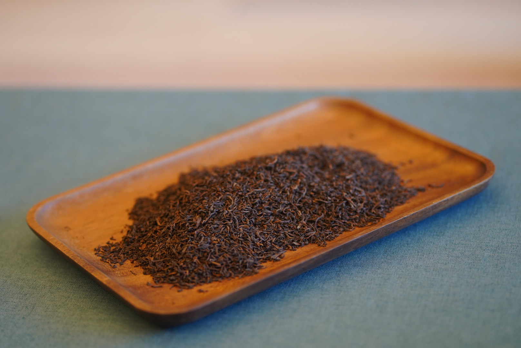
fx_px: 1231
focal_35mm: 85
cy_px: 174
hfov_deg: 23.9
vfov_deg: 16.1
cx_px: 260
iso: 1000
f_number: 2.5
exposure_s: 1/160
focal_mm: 85
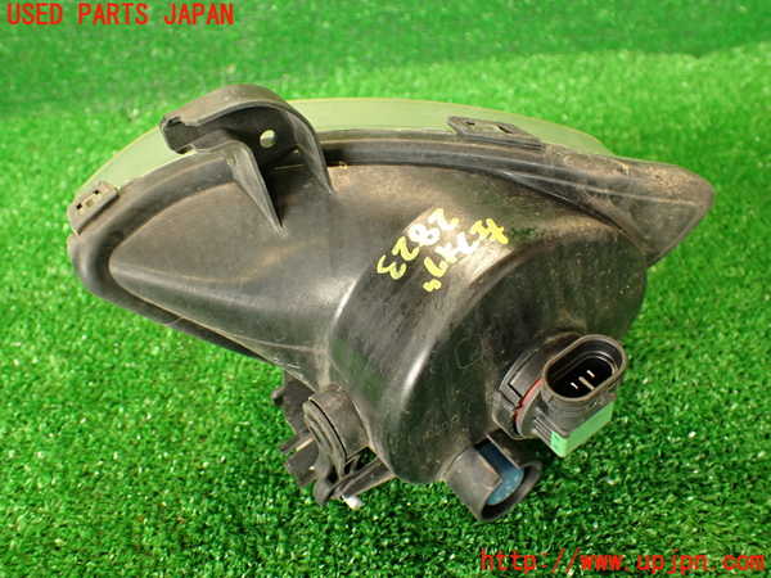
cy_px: 289
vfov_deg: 44.2
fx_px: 713
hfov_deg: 56.8
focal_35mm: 32
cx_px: 386
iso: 320
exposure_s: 1/30
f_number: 2.4
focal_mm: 5.79
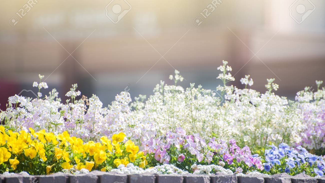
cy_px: 92
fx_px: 2715
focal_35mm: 315
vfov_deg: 3.9
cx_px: 162
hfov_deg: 6.9
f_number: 5.6
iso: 110
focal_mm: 300
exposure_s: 1/250
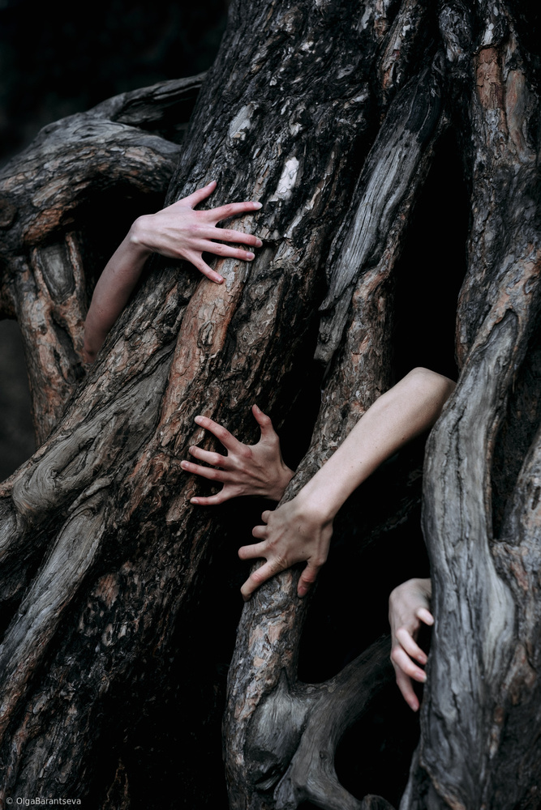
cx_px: 270
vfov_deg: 24.2
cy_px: 405
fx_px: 1893
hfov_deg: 16.3
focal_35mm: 84
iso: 200
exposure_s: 1/160
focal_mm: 56
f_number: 2.8
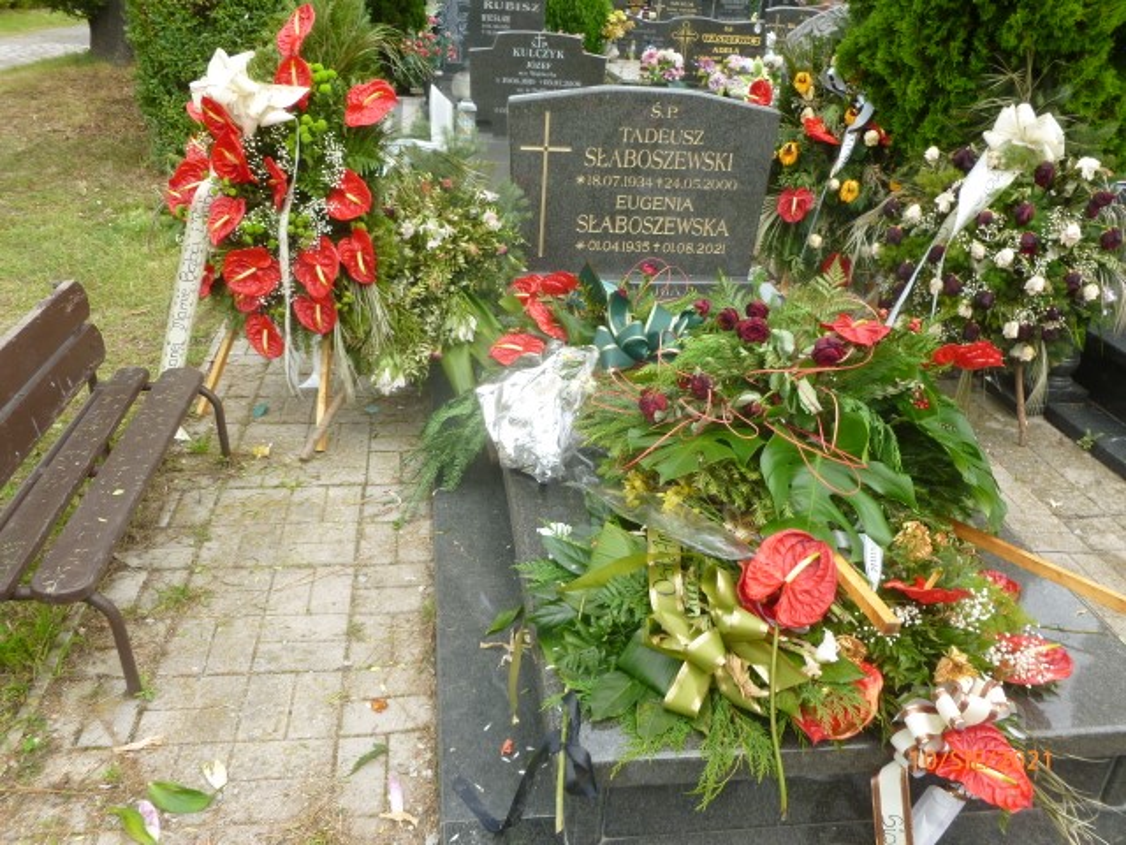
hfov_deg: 63.4
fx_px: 911
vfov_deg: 49.7
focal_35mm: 28
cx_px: 563
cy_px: 422
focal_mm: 5
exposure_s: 1/250
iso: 100
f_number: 3.3
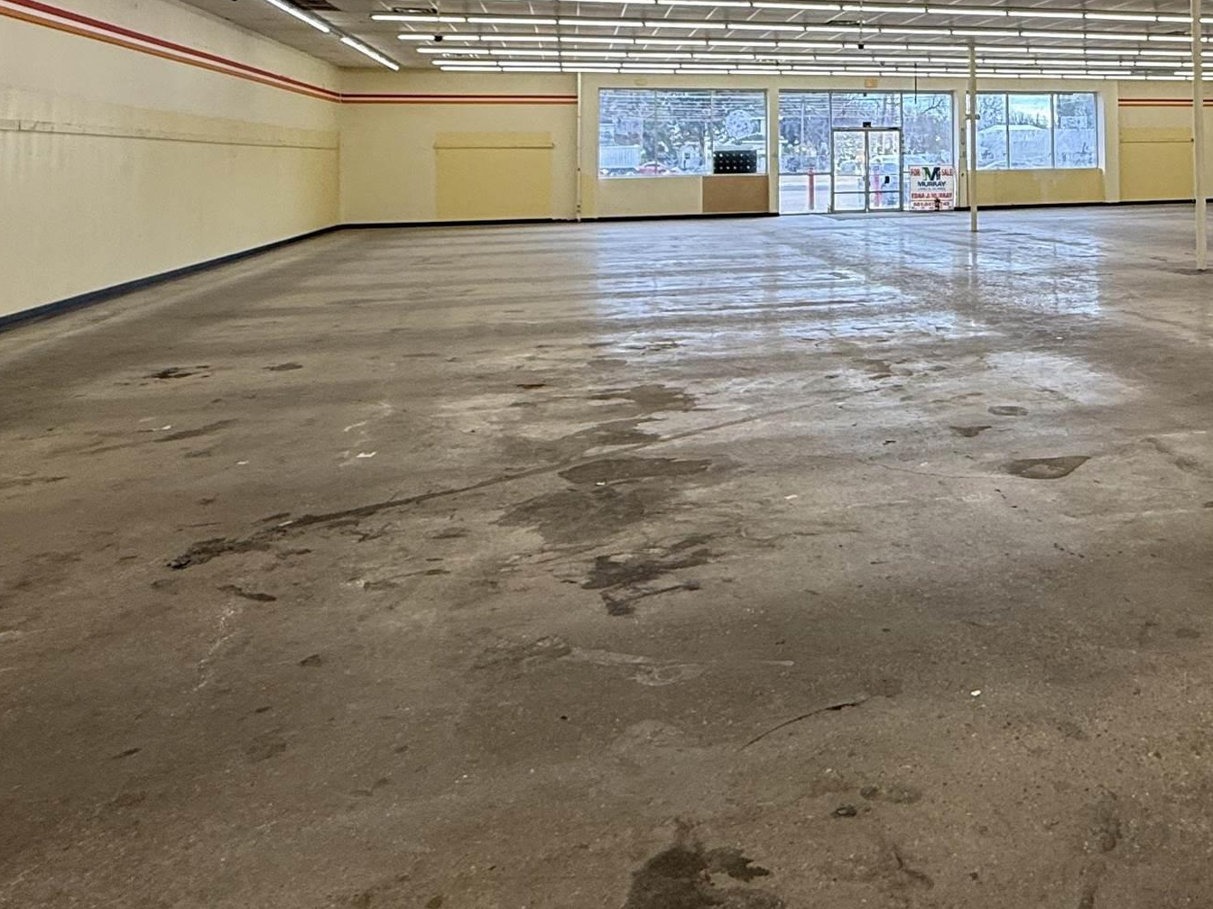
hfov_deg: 53.0
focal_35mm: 32
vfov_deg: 41.0
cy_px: 103
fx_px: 1121
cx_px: 972
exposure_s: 1/120
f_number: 2.2
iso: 80
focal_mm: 2.22
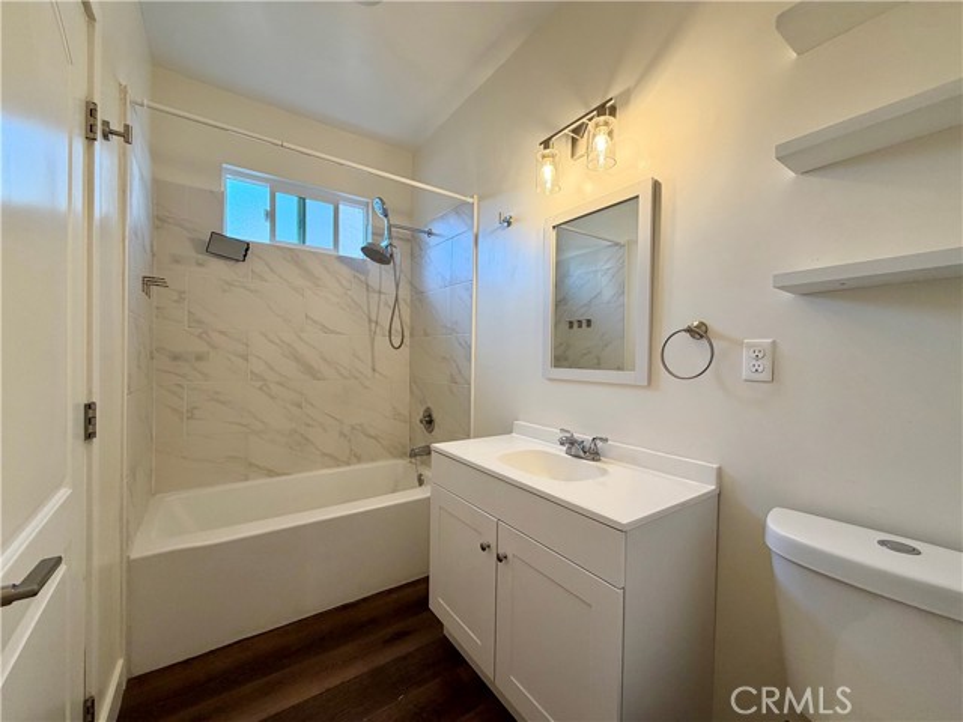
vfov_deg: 85.7
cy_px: 361
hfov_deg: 102.1
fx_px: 389
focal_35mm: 14
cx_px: 482
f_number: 2.2
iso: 160
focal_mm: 2.22
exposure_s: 1/120
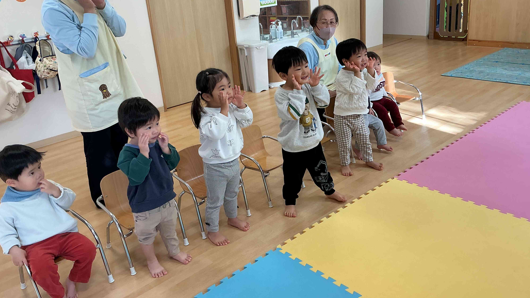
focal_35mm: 32
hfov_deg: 61.0
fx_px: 450
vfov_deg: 36.6
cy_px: 126
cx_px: 268
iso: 50
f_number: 1.8
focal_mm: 3
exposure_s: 1/120
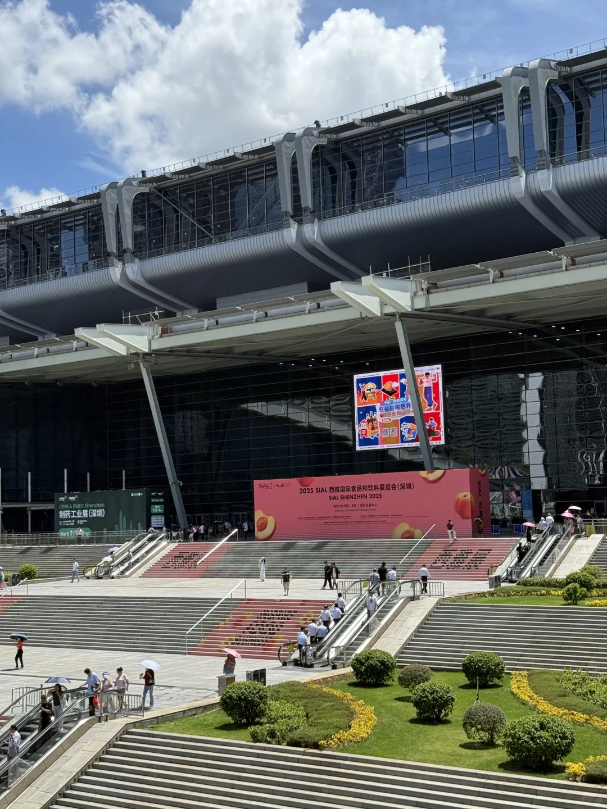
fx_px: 1122
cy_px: 404
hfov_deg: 30.3
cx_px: 304
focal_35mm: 48
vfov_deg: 39.7
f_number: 1.78
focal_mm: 6.76
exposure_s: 1/4587
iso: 100
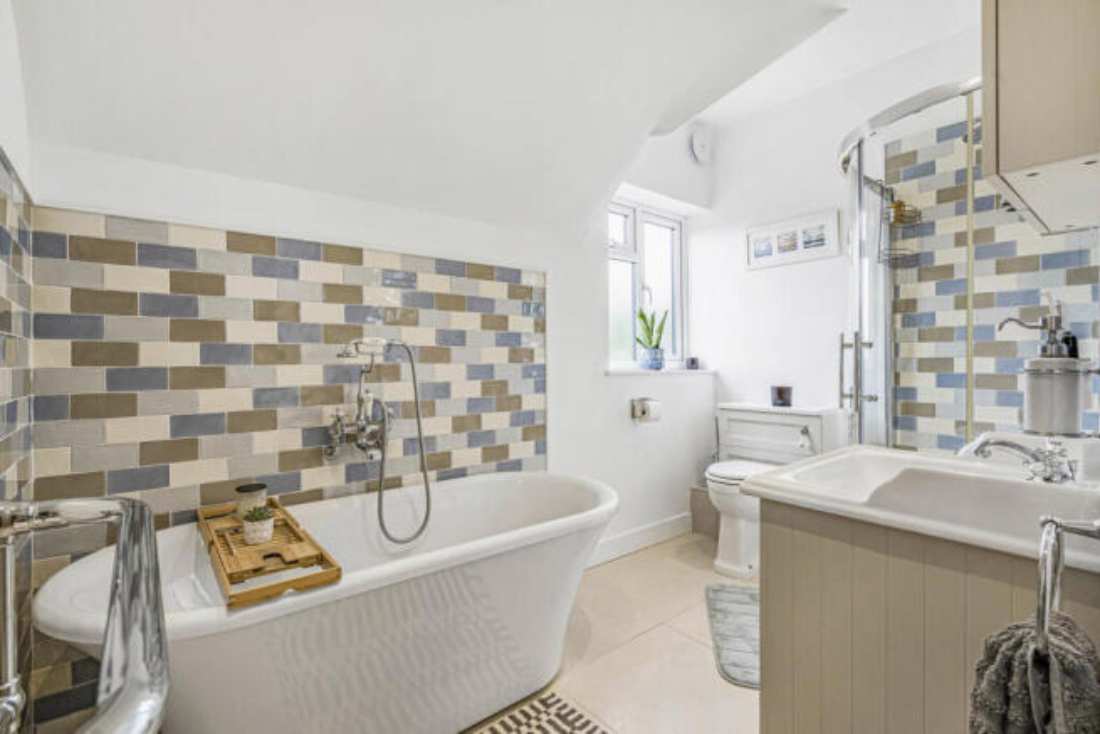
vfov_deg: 73.8
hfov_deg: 96.7
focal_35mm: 16
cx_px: 550
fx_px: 489
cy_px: 367
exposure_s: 1/60
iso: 500
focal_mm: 16
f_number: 8
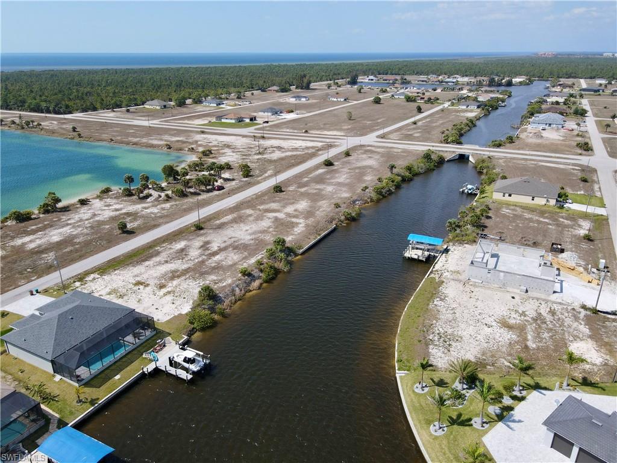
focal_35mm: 24
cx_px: 308
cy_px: 232
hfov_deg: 71.6
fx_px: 428
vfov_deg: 56.8
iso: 110
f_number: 2.8
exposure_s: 1/725
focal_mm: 4.5
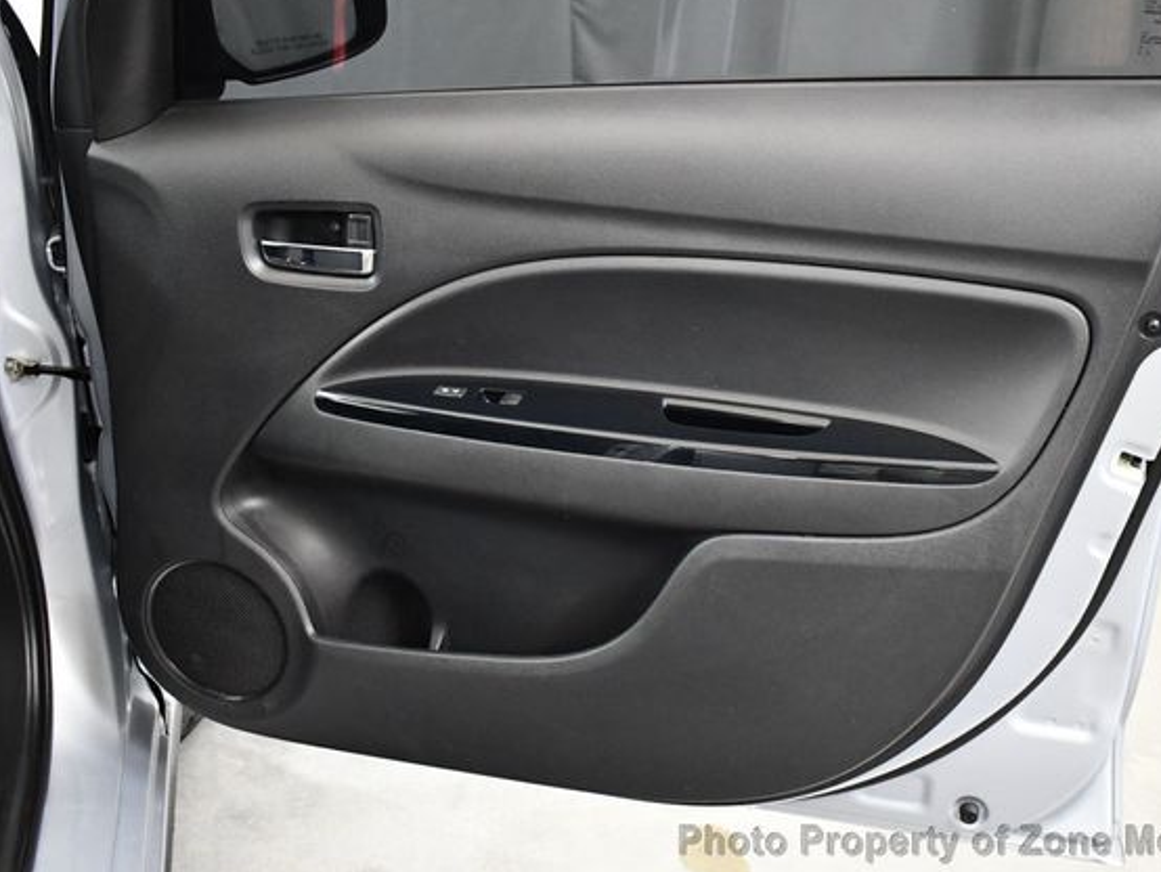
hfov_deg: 46.7
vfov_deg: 36.0
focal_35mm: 40
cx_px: 654
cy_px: 434
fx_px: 1342
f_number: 3.5
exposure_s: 1/60
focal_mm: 18
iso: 3600
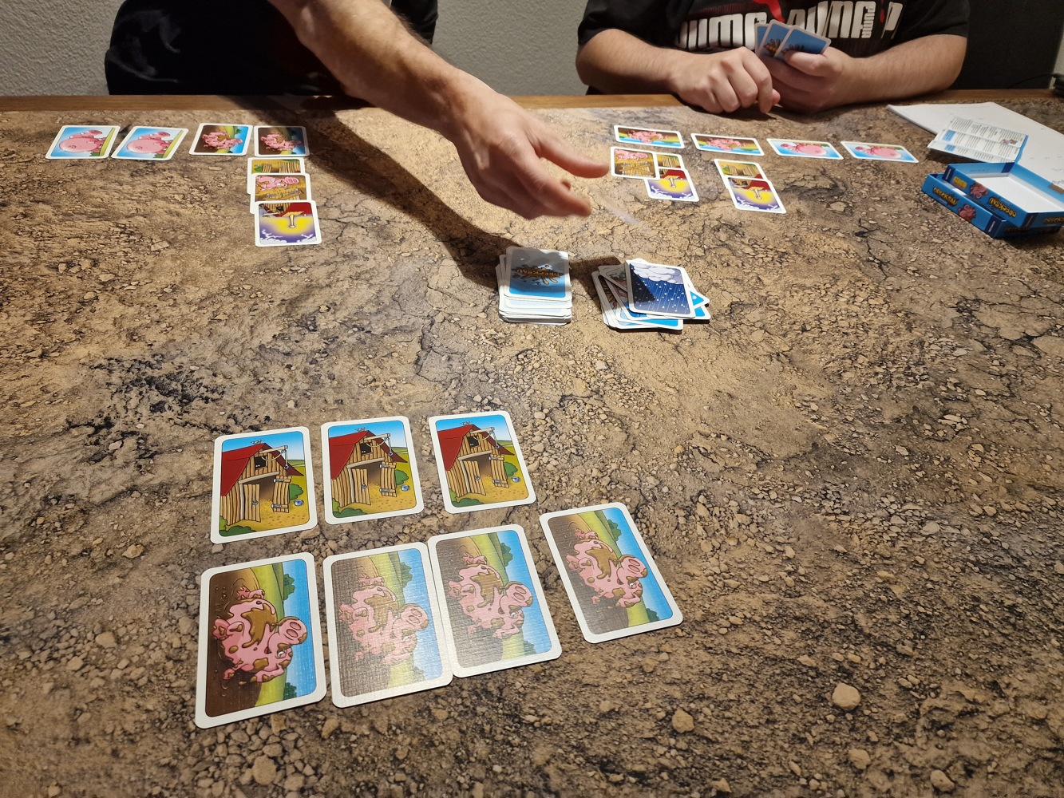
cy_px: 399
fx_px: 707
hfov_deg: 73.9
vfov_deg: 58.9
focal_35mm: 23
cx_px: 532
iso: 200
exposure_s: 1/100
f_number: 1.8
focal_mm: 6.4
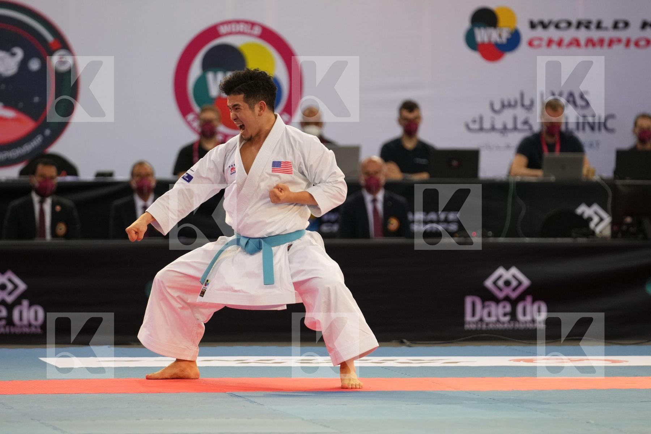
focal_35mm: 280
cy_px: 217
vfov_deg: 4.9
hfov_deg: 7.4
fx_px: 5063
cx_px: 326
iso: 1250
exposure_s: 1/500
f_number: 2.8
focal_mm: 187
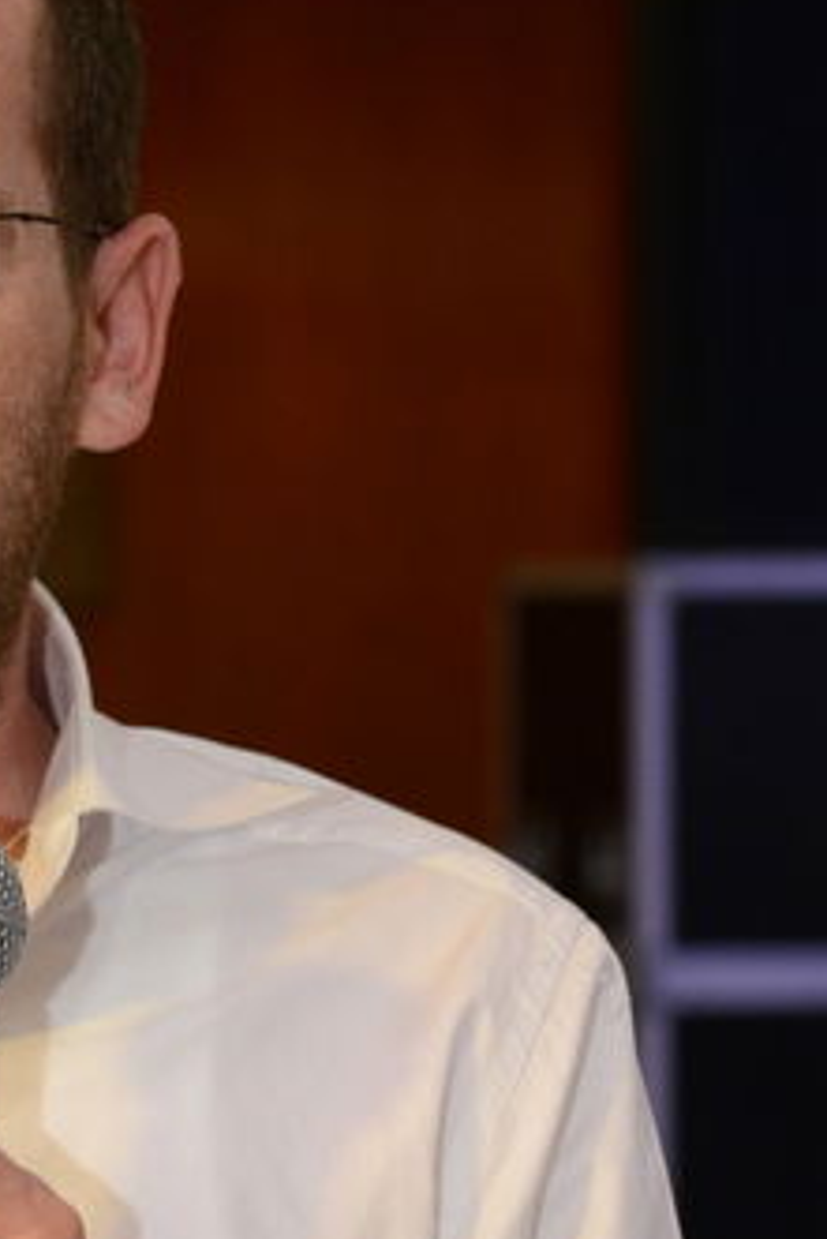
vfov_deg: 12.1
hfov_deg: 8.1
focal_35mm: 169
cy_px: 936
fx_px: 5817
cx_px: -133
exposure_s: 1/80
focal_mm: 70
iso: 800
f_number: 5.6
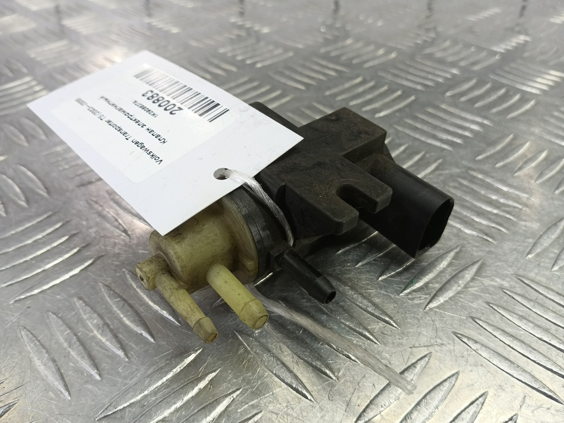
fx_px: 375
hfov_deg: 73.9
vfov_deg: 58.9
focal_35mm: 23
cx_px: 282
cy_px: 212
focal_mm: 4.11
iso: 118
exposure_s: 1/50
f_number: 1.6
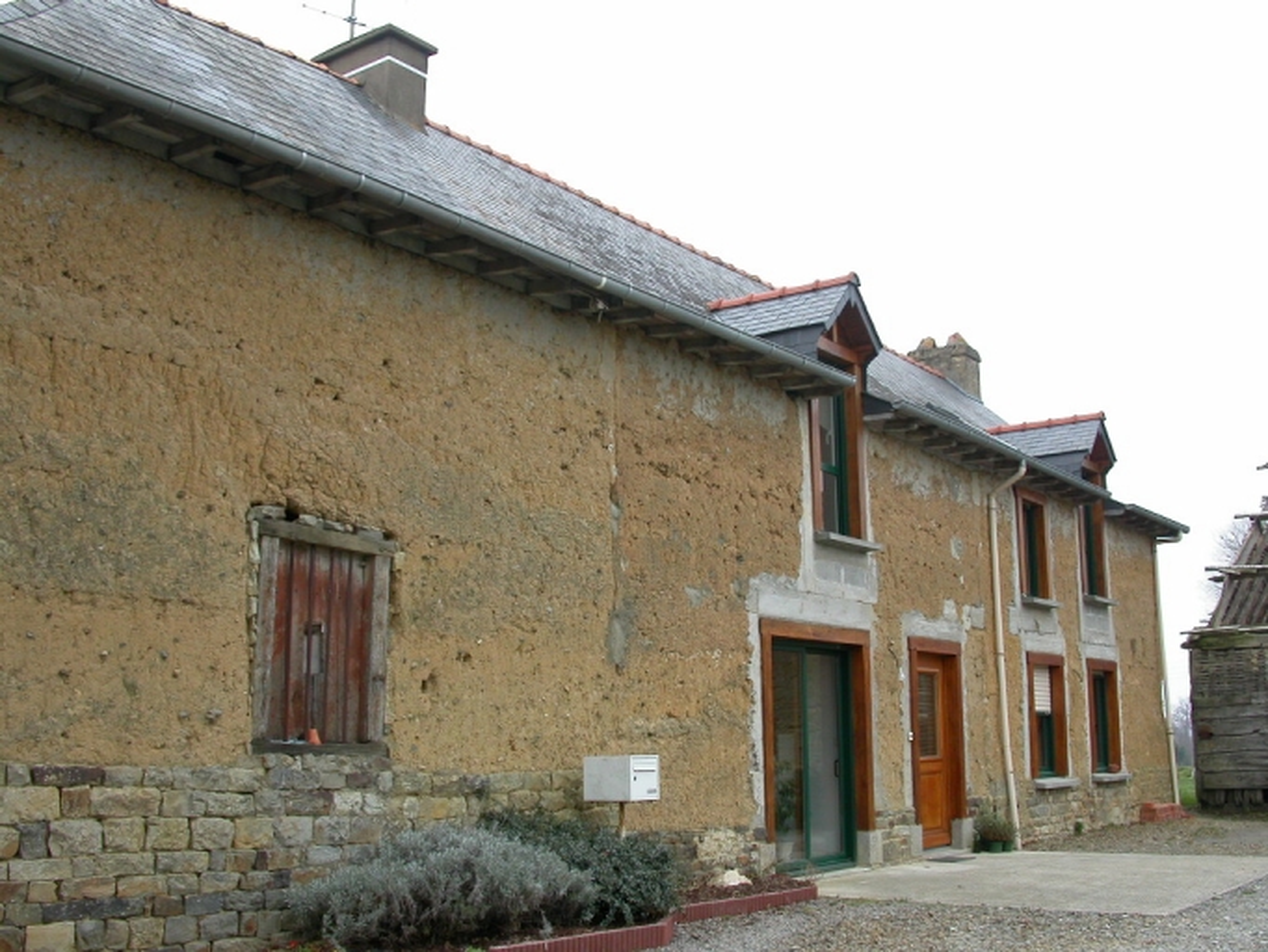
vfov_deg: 37.7
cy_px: 476
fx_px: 1392
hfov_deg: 49.0
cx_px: 634
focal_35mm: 38
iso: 100
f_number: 3.7
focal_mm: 7.85
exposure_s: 1/94.7
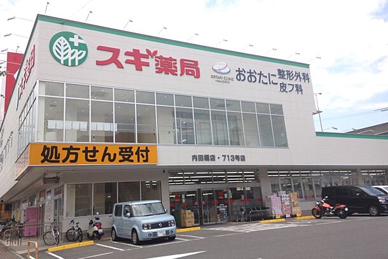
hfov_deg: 53.1
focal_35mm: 36
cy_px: 109
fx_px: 388
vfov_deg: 36.8
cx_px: 193
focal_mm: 4.12
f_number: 2.4
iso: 50
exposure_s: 1/1506
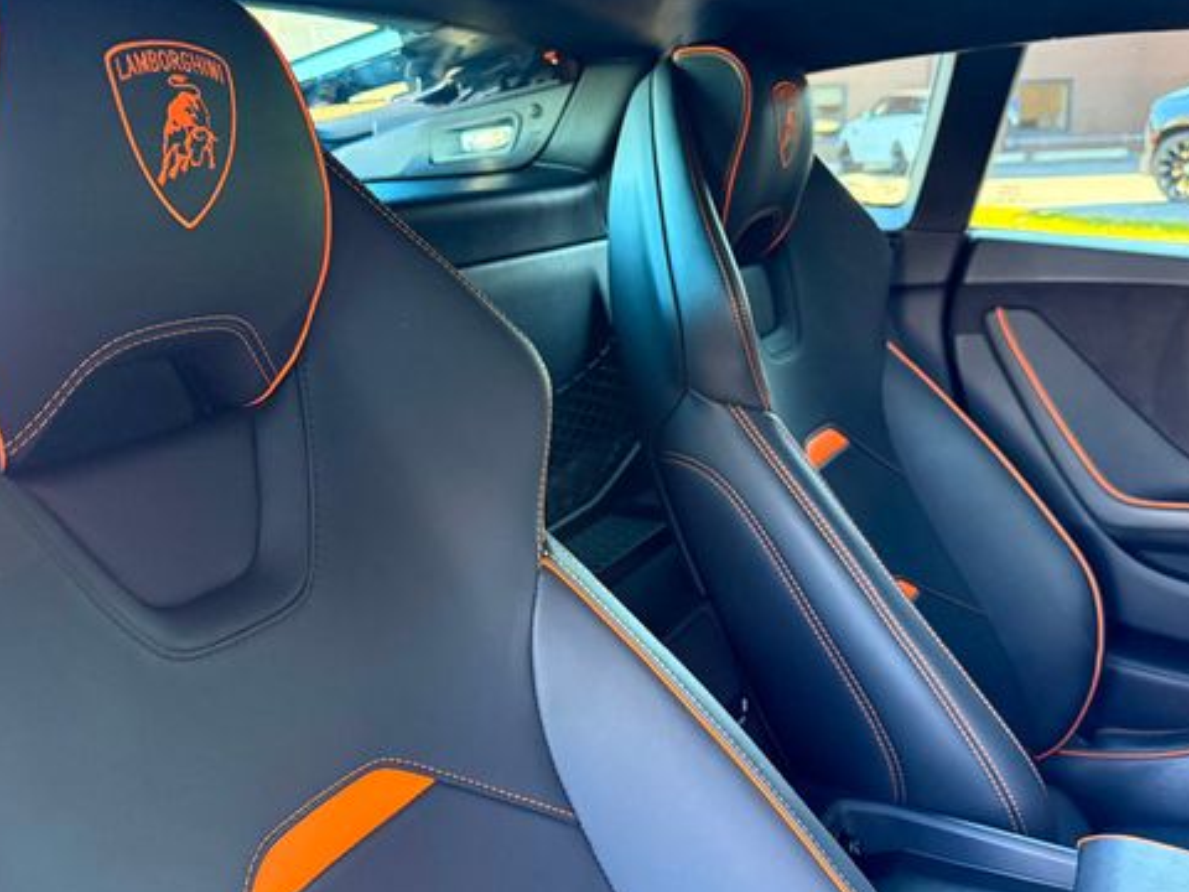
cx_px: 533
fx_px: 1099
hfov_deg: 56.7
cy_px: 389
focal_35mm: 32
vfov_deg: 44.1
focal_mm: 6.76
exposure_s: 1/60
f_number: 1.78
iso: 800
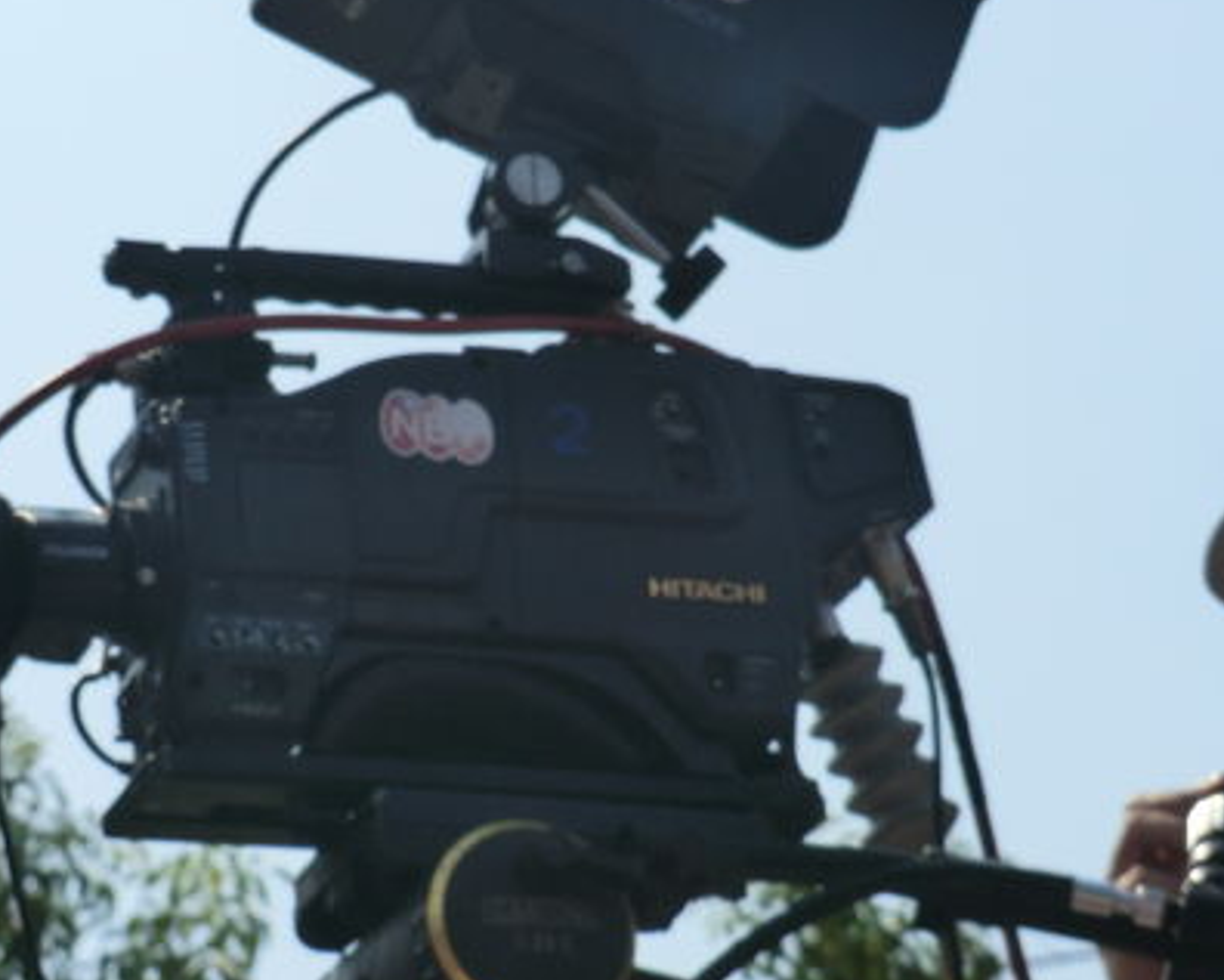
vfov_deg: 7.9
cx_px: 621
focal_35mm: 197
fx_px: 7138
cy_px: 558
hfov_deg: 9.8
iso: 80
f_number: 5.2
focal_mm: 22
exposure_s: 1/800
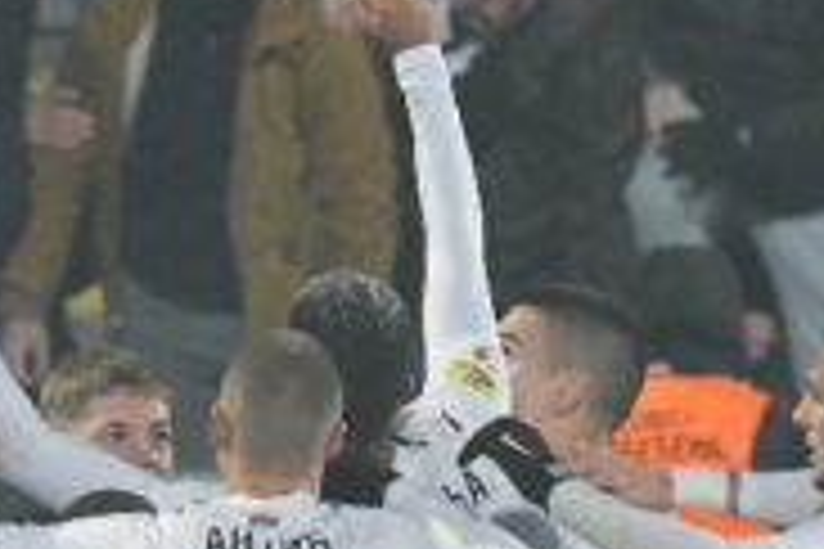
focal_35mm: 1678
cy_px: 425
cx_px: 36
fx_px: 38405
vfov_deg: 0.8
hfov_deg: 1.2
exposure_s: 1/2000
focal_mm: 300
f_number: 4
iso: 6400
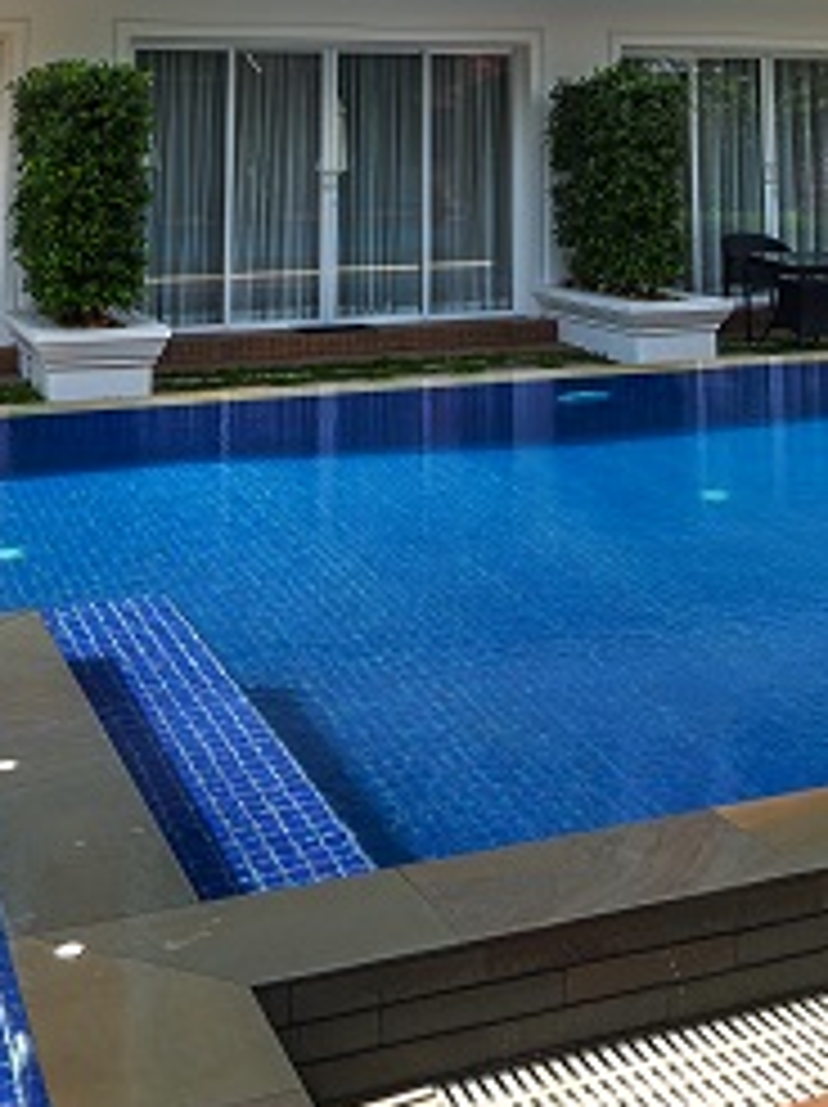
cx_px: 500
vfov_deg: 32.4
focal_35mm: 52
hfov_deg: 27.9
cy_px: -117
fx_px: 1661
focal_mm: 14
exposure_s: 1/2000
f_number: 10
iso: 100
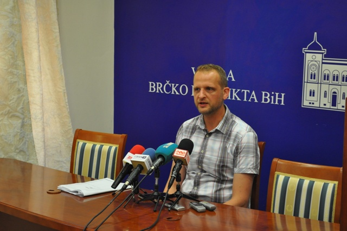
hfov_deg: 28.1
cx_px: 174
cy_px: 116
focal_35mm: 72
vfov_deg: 18.9
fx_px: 693
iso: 800
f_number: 5.3
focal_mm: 48
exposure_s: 1/40
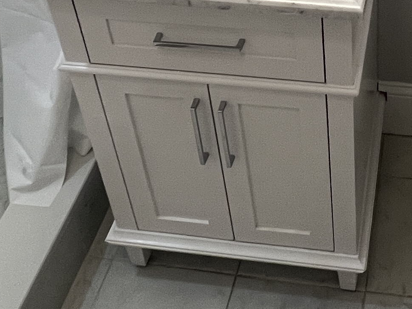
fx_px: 643
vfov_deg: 23.1
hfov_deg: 33.9
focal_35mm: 54
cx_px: 360
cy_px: -124
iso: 250
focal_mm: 1.57
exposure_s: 1/120
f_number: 1.8
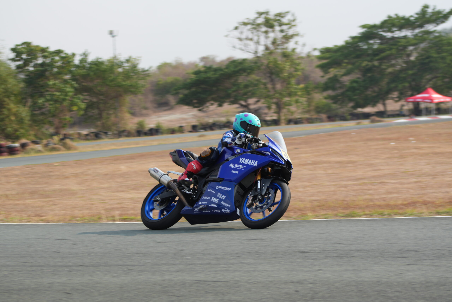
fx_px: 1412
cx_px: 226
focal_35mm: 112
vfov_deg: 12.2
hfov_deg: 18.2
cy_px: 151
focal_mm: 75
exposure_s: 1/400
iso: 100
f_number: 5
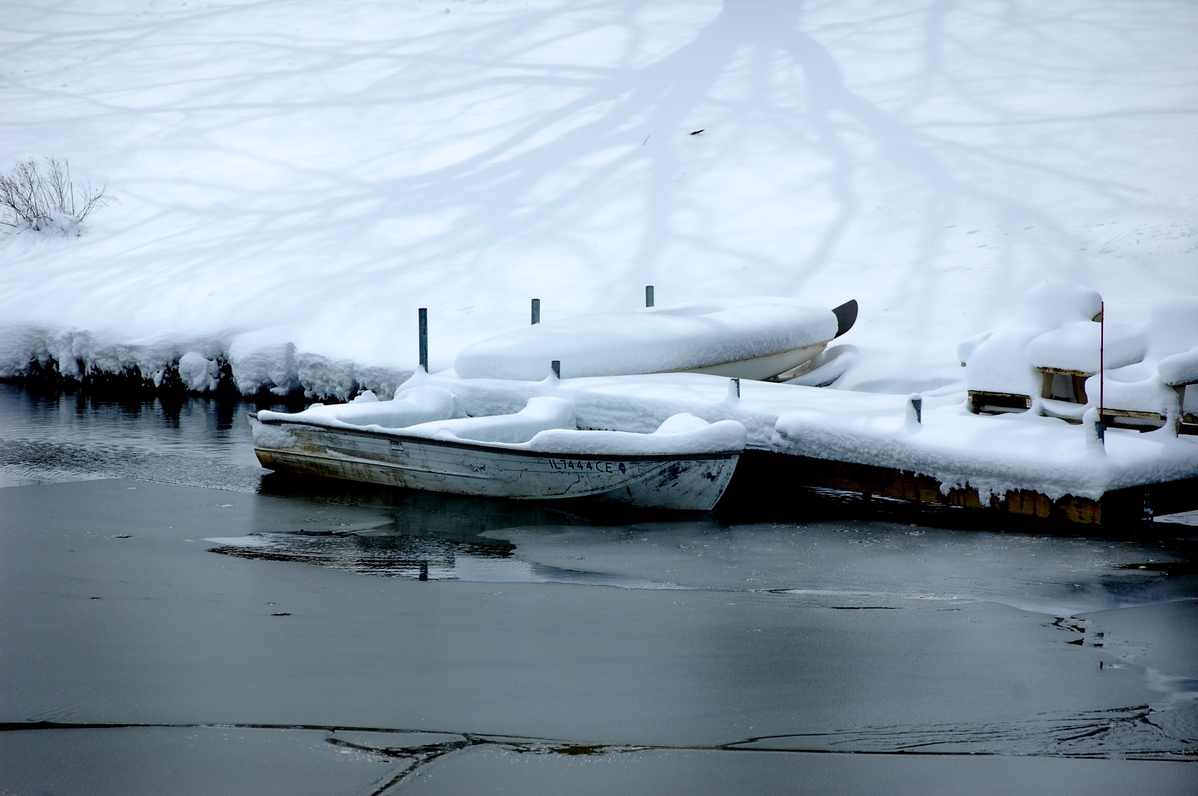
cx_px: 599
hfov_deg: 11.0
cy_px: 398
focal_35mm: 188
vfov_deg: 7.3
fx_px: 6233
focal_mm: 125
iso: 200
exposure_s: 1/1000
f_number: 8
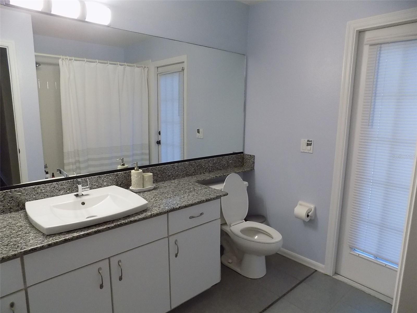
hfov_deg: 73.9
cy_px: 156
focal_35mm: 23
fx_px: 277
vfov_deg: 58.9
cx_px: 208
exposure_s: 1/30
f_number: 3.1
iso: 360
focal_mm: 4
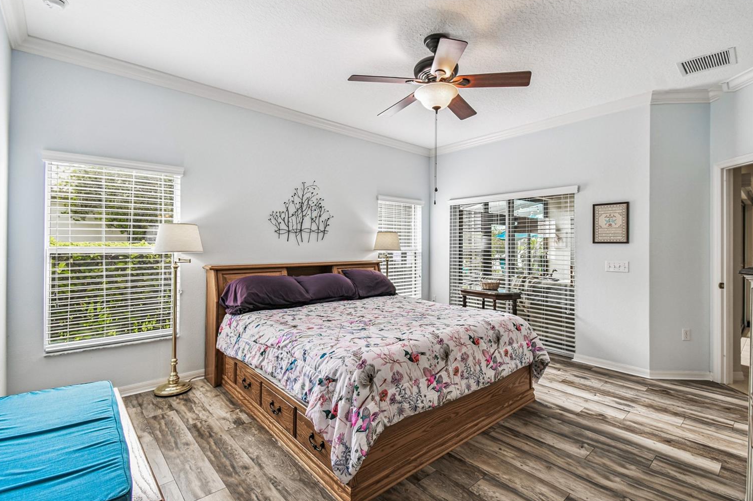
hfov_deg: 96.7
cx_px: 397
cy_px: 252
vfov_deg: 73.7
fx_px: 335
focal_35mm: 16
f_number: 7.1
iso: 100
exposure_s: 1/25
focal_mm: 10
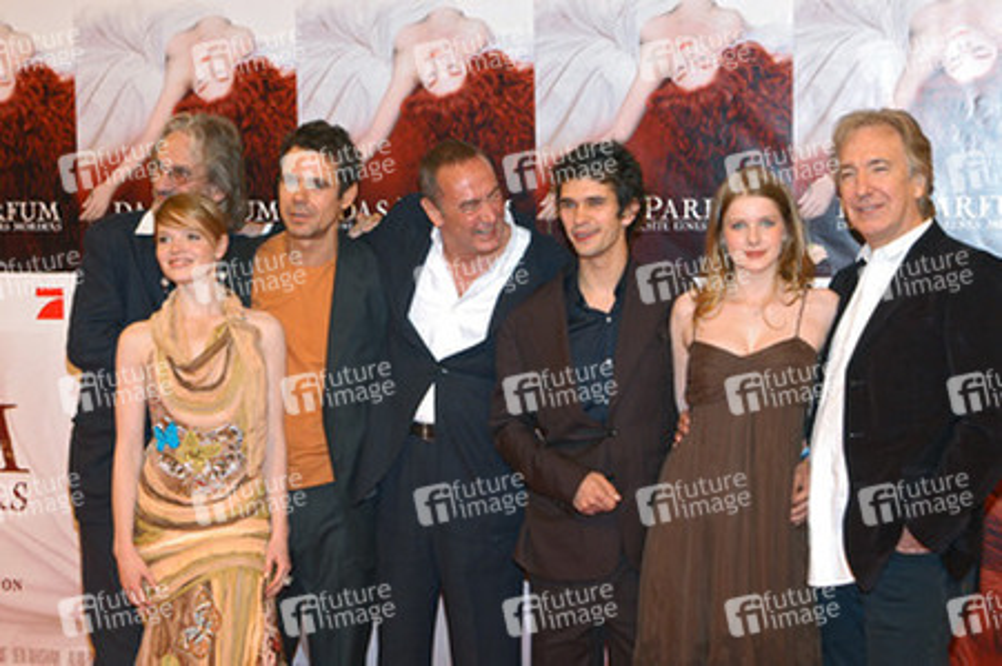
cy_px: 333
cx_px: 501
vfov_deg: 20.1
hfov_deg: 29.9
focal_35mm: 68
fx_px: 1877
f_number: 5.6
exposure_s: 1/100
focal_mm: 45
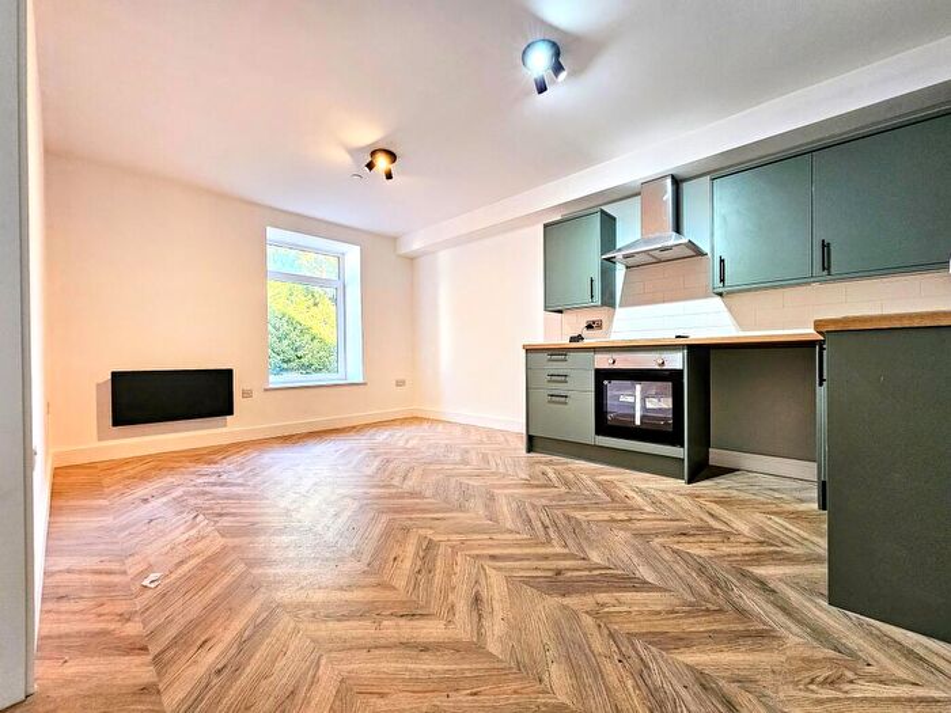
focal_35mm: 13
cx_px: 476
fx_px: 357
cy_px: 356
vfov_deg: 89.9
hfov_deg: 106.2
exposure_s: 1/50
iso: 125
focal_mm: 2.2
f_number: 2.2
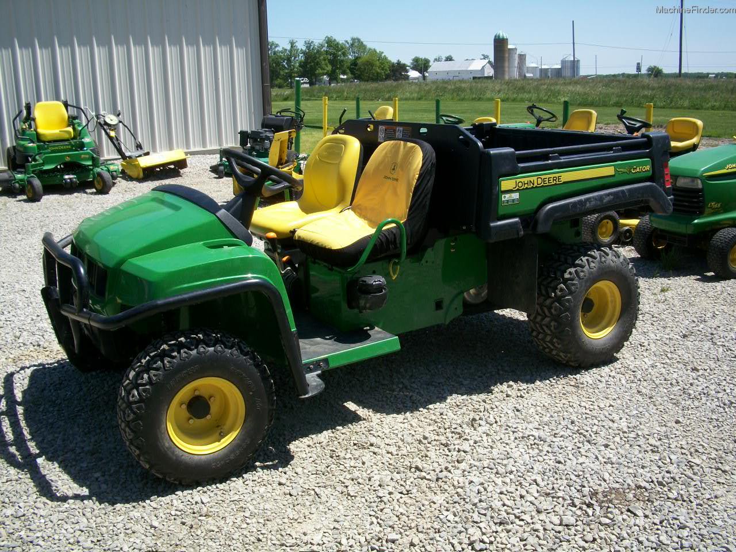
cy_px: 276
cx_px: 368
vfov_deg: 40.7
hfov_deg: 52.6
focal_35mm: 35
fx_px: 744
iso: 80
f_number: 5.6
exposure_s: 1/320
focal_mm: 6.3
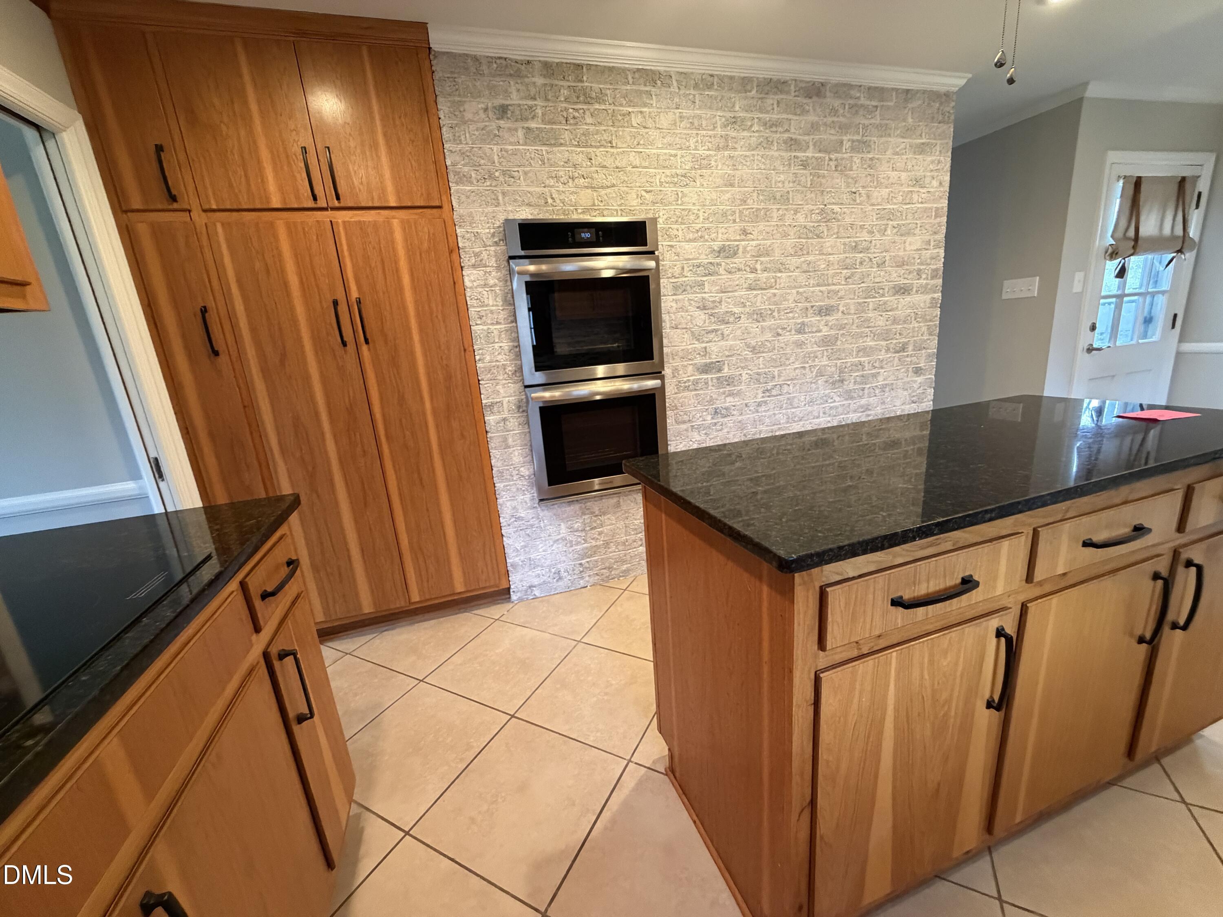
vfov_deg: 85.7
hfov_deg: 102.1
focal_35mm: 14
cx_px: 612
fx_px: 495
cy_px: 458
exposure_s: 1/60
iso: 640
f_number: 2.2
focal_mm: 2.22
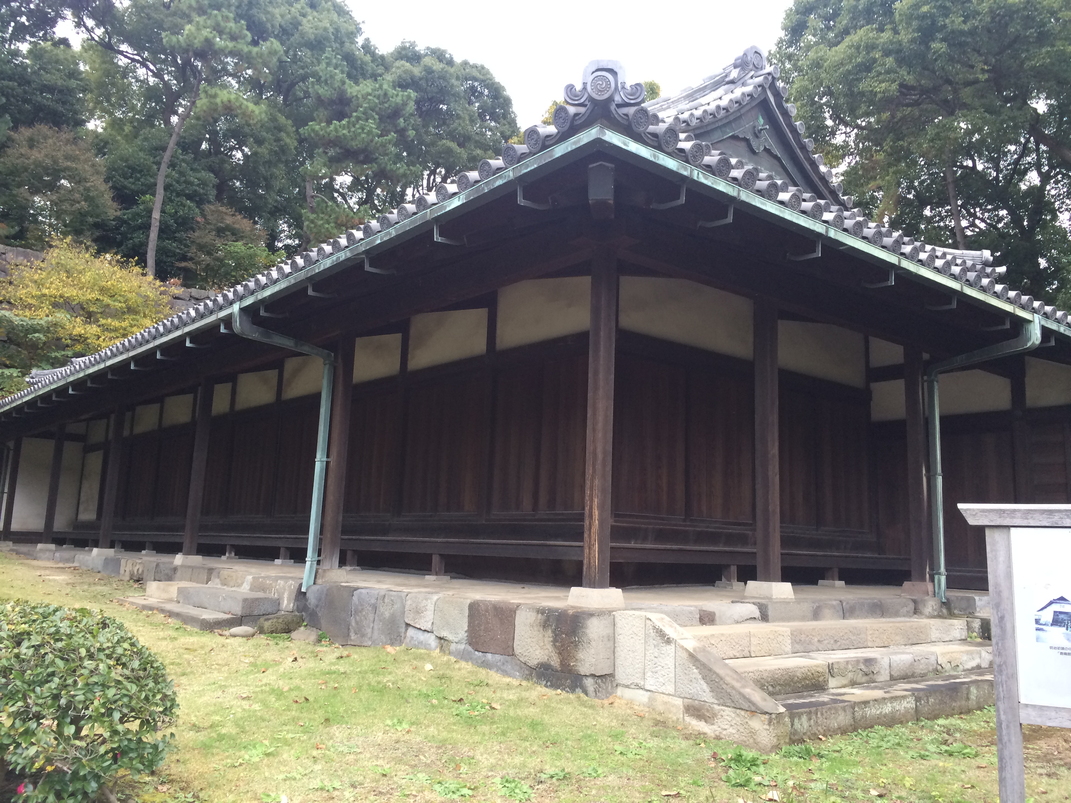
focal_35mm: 29
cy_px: 402
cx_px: 536
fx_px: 897
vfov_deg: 48.2
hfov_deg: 61.7
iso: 64
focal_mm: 4.15
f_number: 2.2
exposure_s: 1/30
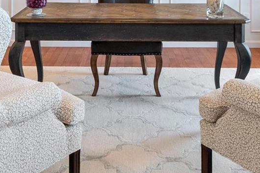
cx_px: 122
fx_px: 390
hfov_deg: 36.9
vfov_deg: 22.3
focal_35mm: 54
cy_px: -57
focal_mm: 9
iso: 400
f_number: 8
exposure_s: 1/20
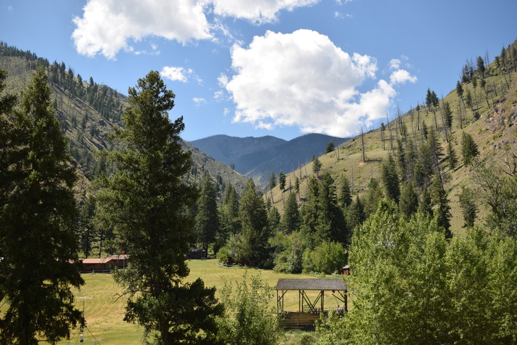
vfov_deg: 31.9
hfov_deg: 46.4
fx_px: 603
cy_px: 172
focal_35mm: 42
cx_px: 258
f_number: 5.6
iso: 640
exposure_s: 1/3200
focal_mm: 28
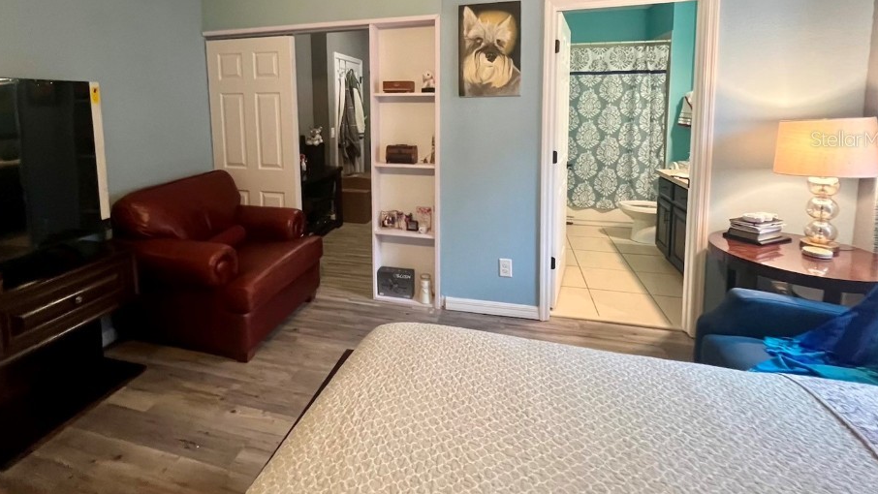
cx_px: 406
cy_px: 139
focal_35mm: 16
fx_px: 373
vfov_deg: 64.1
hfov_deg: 99.2
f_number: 1.8
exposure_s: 1/60
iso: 800
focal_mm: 1.57
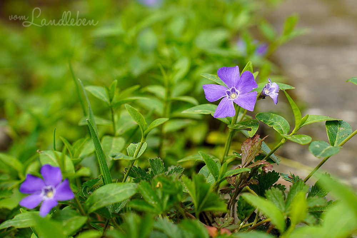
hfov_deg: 27.0
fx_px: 744
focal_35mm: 75
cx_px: 178
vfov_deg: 18.2
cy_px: 119
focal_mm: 75
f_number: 5
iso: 100
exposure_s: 1/320
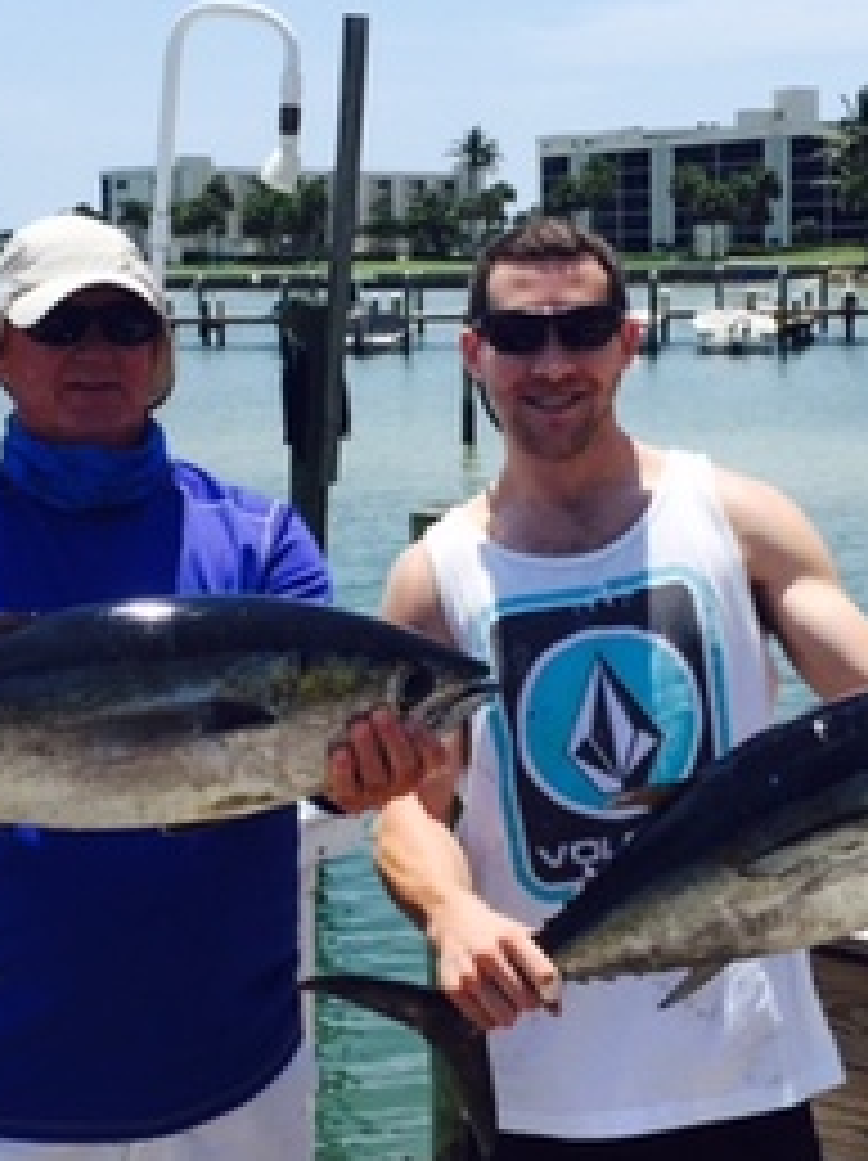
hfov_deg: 24.4
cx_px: 400
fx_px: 2009
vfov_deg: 32.1
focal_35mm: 60
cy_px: 470
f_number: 2.2
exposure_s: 1/2475
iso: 32
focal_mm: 4.15
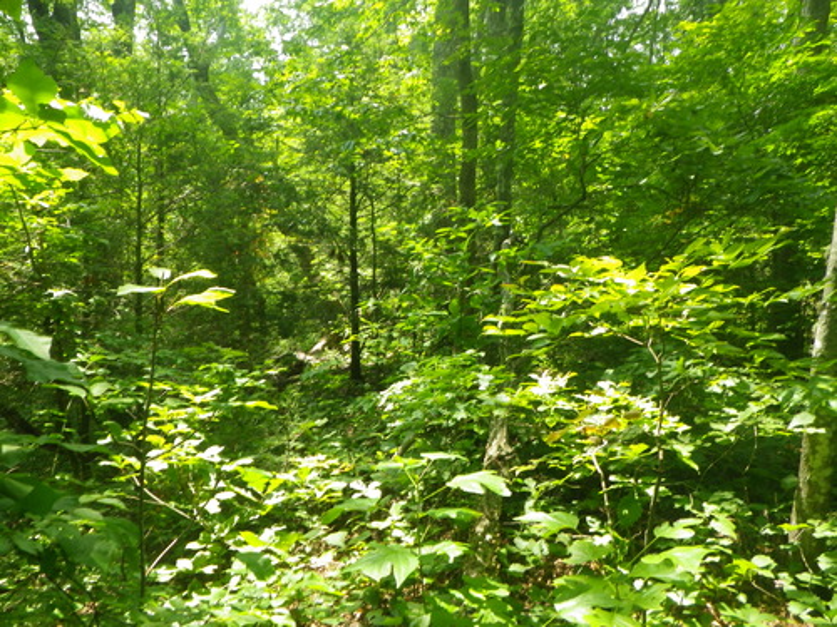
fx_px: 677
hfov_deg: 63.4
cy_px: 314
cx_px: 418
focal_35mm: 28
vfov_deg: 49.7
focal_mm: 5
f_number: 4.2
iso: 80
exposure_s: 1/50
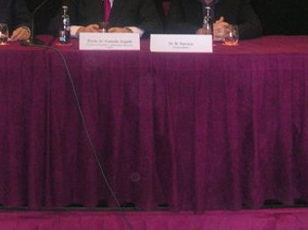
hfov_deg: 25.6
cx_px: 64
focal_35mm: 75
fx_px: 667
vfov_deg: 19.0
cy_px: -2
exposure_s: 1/60
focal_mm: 5.6
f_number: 2.7
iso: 400
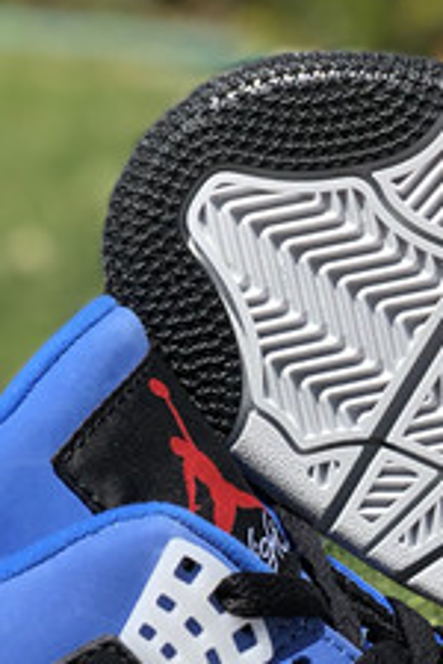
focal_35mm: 178
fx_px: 3285
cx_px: 384
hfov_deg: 7.7
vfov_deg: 11.3
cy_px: 798
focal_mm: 6
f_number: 2.4
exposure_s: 1/1143
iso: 16
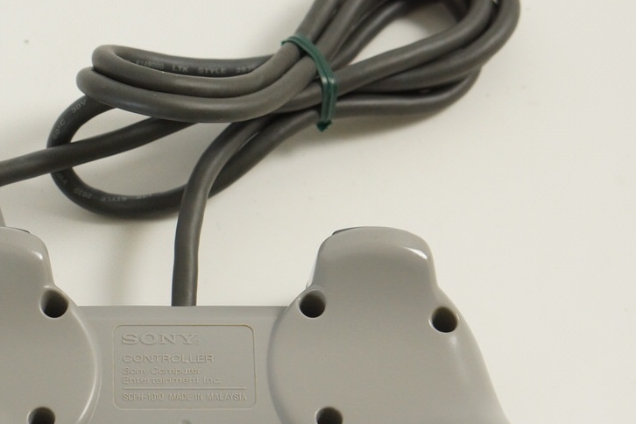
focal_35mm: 124
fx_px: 2190
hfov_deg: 16.4
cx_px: 168
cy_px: 275
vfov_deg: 11.0
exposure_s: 1/80
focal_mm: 50
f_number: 6.3
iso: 1000
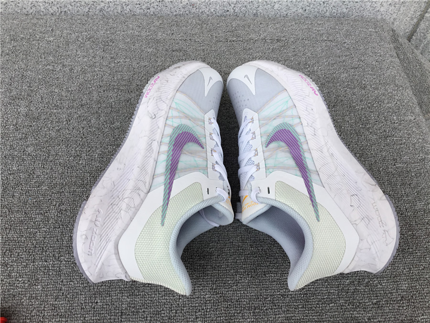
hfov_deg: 58.4
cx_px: 215
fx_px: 385
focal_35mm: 31
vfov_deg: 45.4
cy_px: 162
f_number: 2.4
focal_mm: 3.3
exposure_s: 1/183
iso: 25
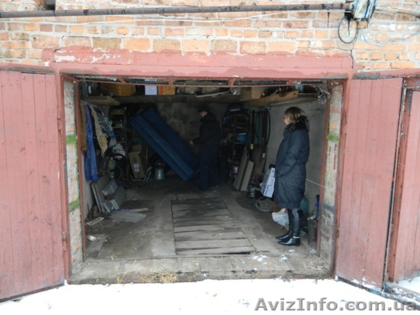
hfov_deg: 69.4
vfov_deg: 54.9
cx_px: 210
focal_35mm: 25
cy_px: 158
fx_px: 303
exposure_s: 1/50
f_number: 3.1
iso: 80
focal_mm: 4.5
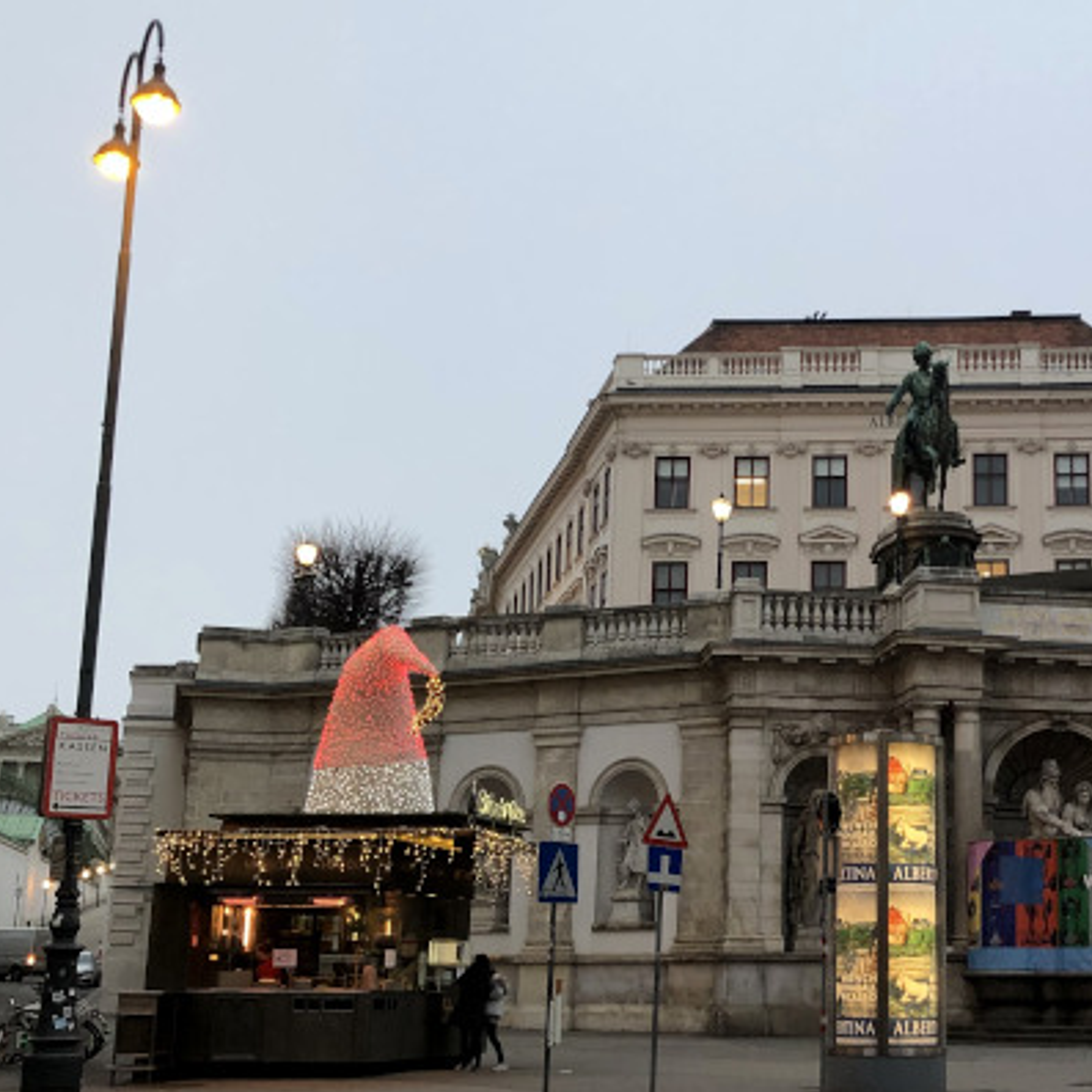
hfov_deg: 41.3
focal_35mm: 39
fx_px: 1392
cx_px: 843
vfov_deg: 42.7
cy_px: 642
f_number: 1.8
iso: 20
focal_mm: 4
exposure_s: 1/33
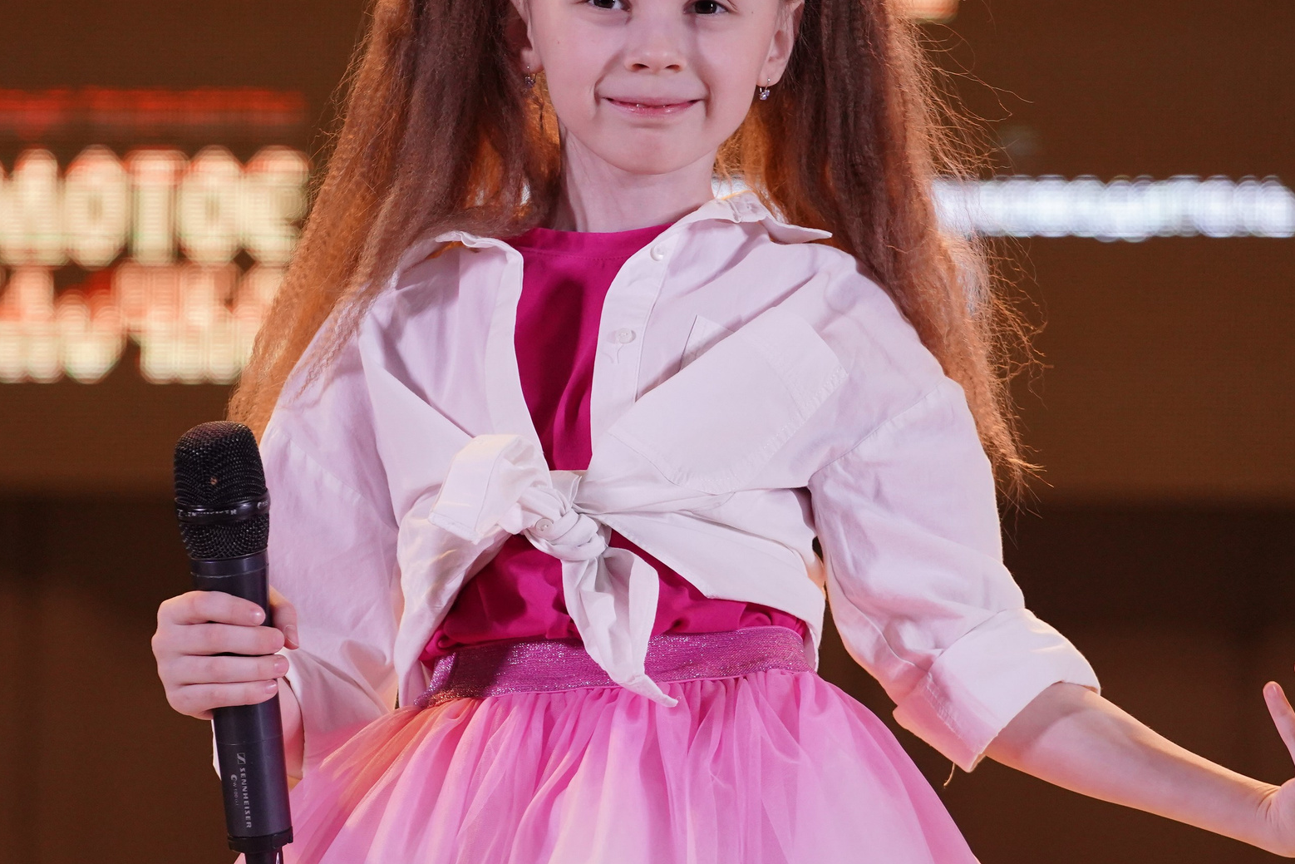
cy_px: 337
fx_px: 9101
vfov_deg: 5.4
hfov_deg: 8.1
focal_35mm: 253
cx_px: 554
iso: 2500
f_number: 4
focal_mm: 154
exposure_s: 1/500
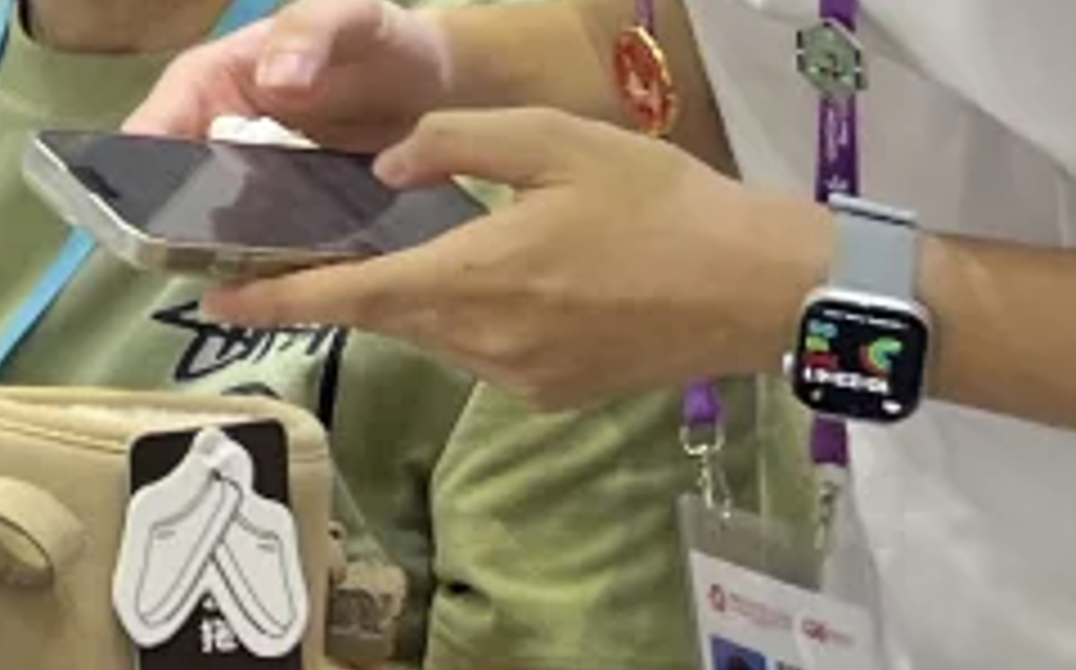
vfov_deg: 7.7
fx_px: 4864
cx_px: -590
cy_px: -333
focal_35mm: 166
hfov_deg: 12.0
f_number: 1.5
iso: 40
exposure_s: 1/100
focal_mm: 5.7
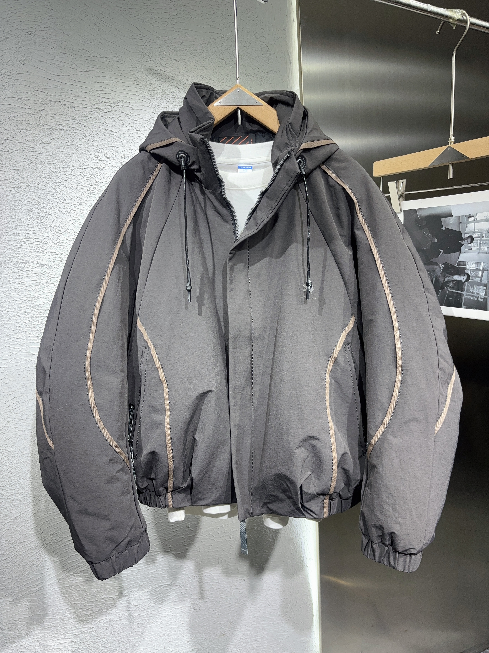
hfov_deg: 53.1
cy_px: 326
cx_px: 244
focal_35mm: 26
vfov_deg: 67.3
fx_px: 490
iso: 40
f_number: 1.6
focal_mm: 5.96
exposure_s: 1/100
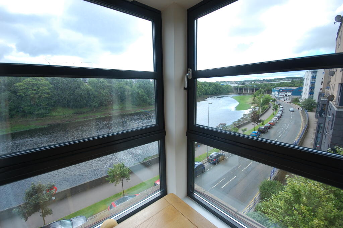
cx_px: 172
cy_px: 114
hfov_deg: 100.4
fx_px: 143
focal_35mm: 15
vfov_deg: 77.2
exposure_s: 1/160
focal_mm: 10
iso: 200
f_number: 6.3
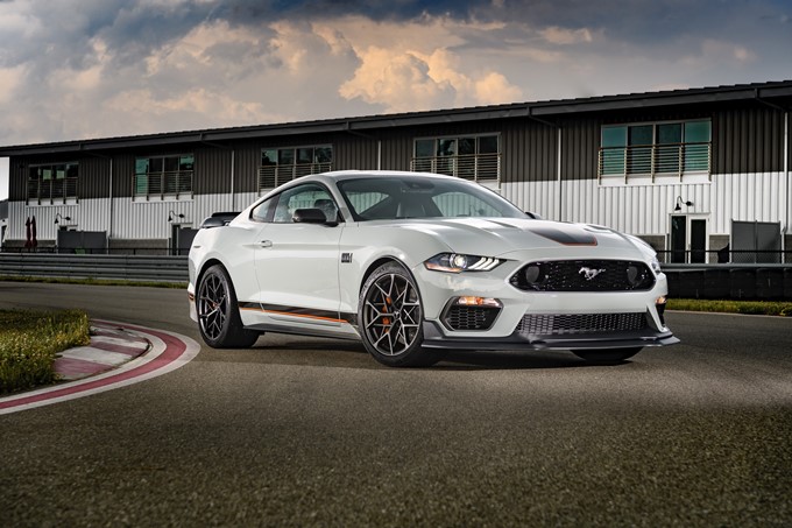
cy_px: 264
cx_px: 396
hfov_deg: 28.1
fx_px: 1584
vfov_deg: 18.9
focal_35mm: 72
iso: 100
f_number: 4
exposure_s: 1/100
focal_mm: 48
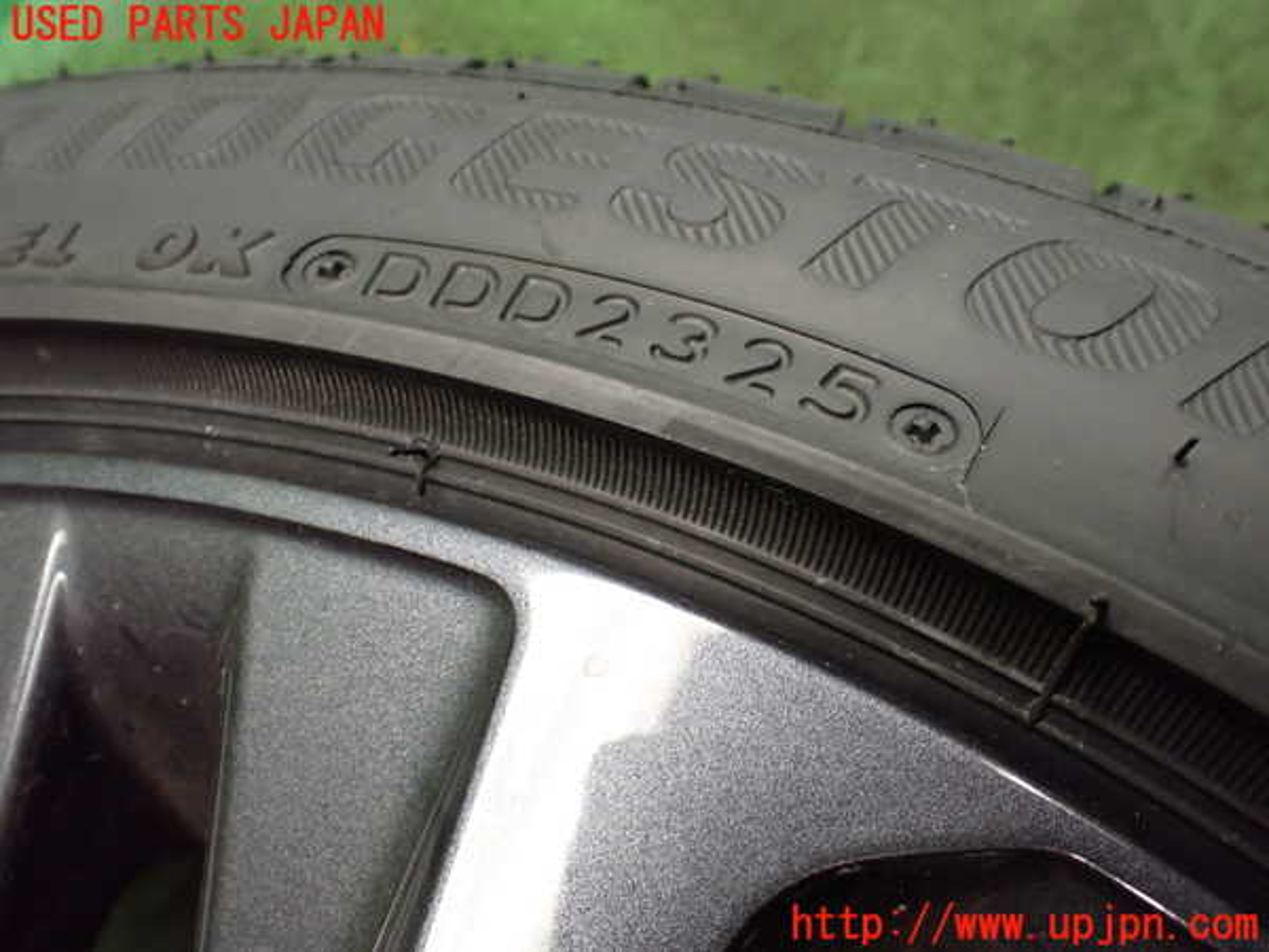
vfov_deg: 46.8
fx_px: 1100
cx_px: 634
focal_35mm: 30
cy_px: 476
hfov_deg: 60.0
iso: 800
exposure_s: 1/100
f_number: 2.3
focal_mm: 5.4
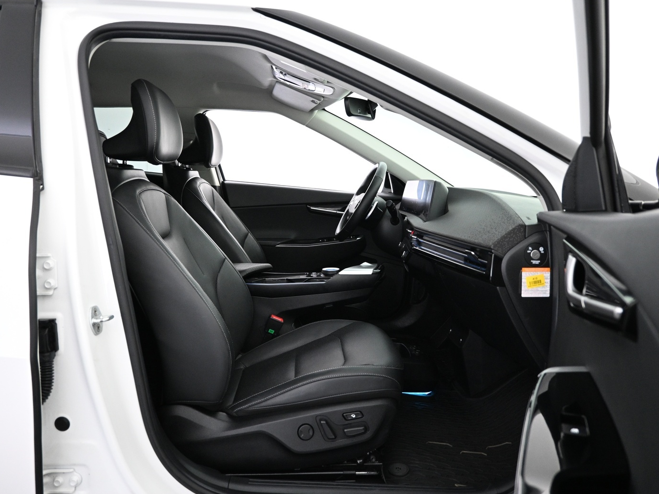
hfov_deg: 65.3
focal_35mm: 27
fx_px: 514
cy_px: 251
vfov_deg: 51.3
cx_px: 319
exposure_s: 1/30
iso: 1600
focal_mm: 16
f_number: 3.5
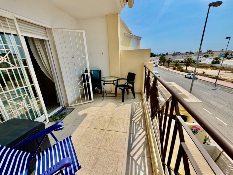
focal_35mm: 14
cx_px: 116
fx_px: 94
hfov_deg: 102.1
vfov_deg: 85.6
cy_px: 88
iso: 50
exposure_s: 1/2674
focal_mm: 2.22
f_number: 2.2
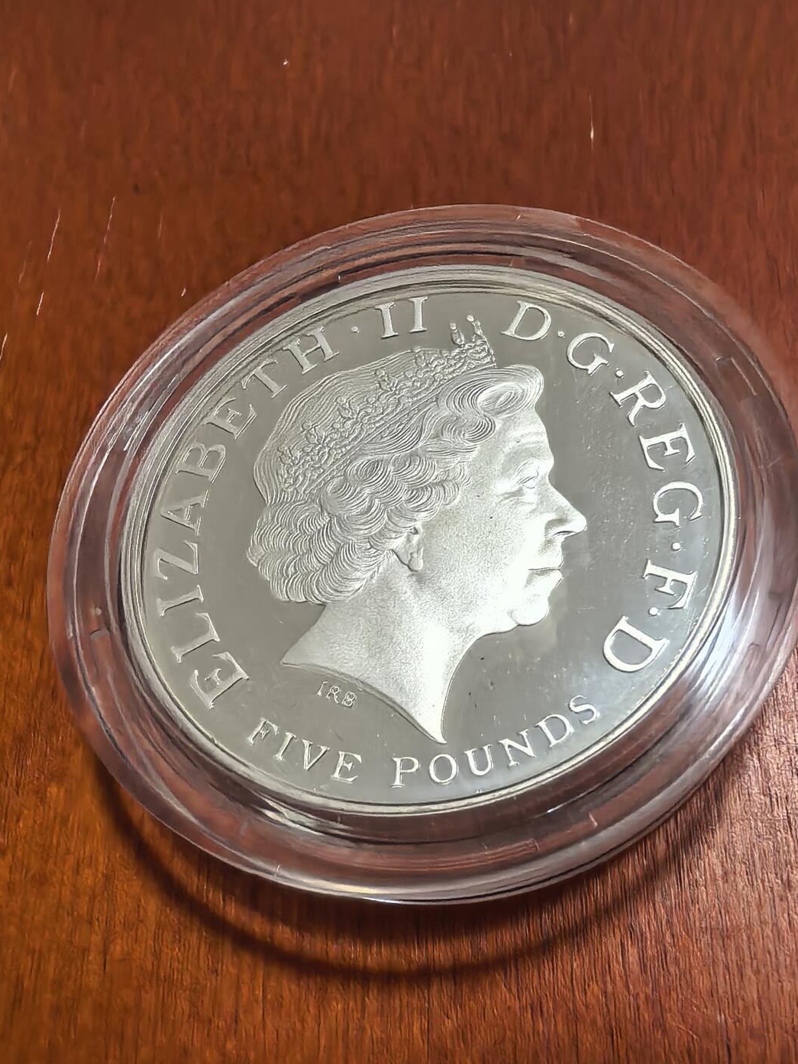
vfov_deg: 58.0
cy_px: 627
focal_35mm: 31
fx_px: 953
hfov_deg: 45.3
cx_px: 451
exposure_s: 1/25
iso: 320
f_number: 2.2
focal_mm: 1.68
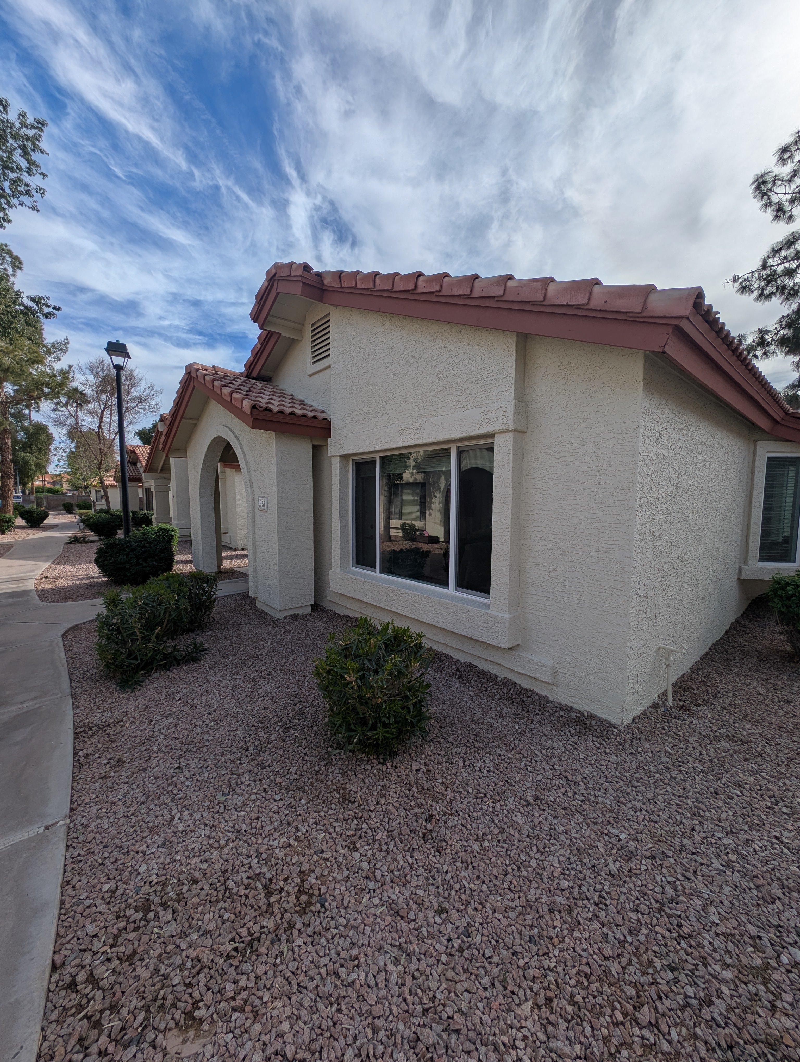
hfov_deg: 94.6
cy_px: 531
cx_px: 400
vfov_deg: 110.5
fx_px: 369
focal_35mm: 12
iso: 47
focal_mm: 2.23
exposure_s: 1/5848
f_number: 1.95
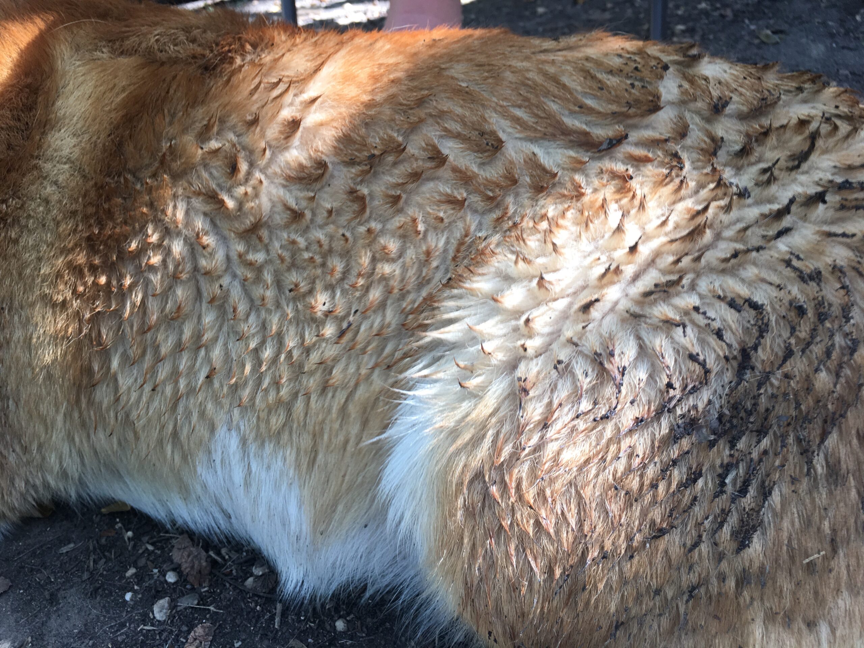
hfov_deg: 61.7
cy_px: 324
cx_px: 432
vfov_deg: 48.2
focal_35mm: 29
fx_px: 724
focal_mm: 4.15
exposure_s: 1/60
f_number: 2.2
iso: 25
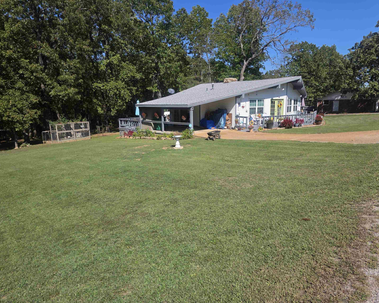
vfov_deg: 58.8
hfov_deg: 70.3
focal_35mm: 24
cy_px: 151
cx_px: 191
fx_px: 269
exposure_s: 1/5153
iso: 80
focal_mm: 6.3
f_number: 1.7
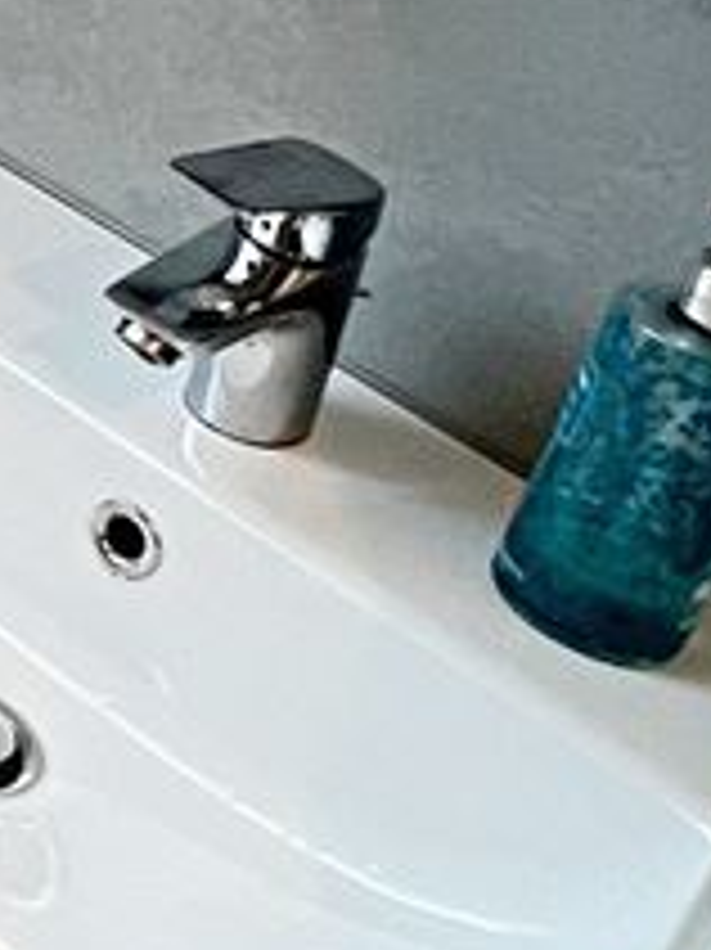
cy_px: -169
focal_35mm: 84
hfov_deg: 12.3
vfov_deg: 21.7
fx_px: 2303
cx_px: -1170
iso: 100
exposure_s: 1/99
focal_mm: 1.57
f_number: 1.8
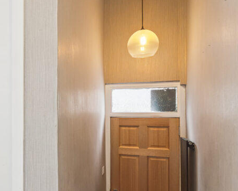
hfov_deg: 46.8
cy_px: 115
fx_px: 247
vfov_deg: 42.0
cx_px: 28
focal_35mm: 35
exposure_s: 1/30
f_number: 5
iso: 200
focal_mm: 11
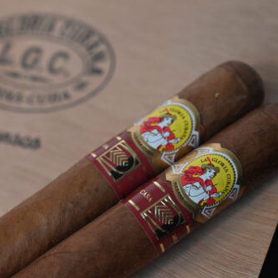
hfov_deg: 16.1
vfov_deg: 16.1
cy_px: 143
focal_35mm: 108
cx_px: 96
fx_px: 981
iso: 1600
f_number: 4.5
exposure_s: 1/200
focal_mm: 70
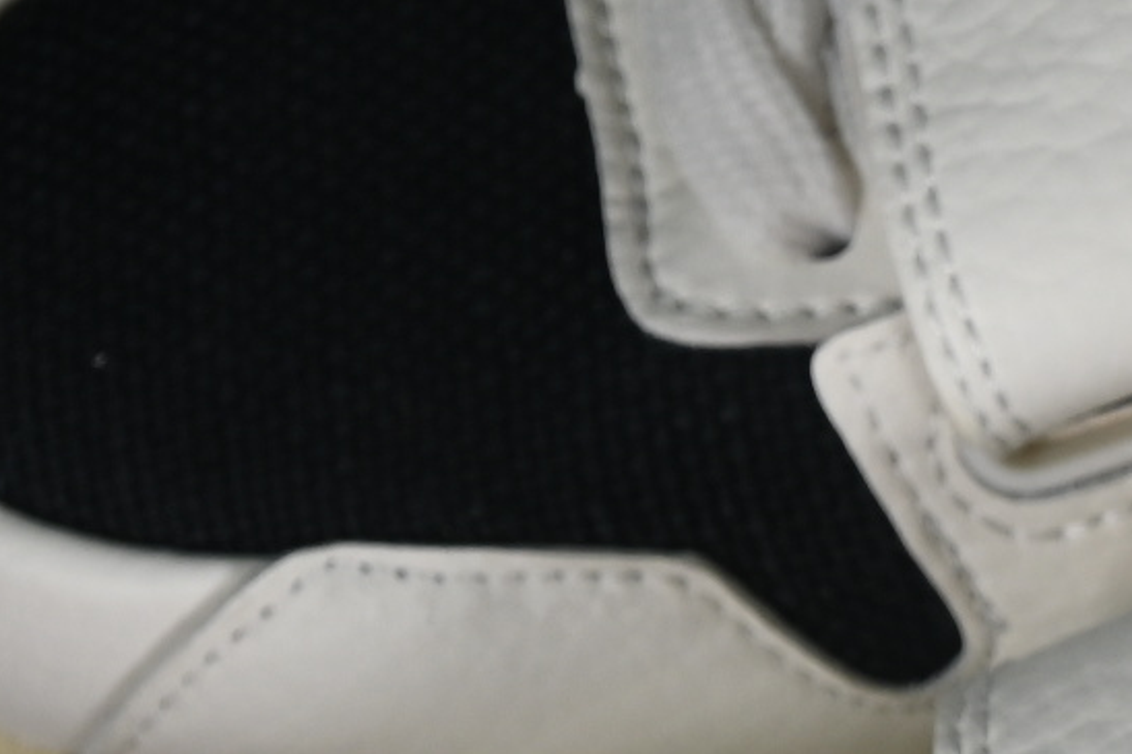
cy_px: 605
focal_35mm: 381
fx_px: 11976
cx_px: 1845
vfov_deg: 3.6
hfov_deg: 5.4
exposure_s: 1/60
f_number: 6.3
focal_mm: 50
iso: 160
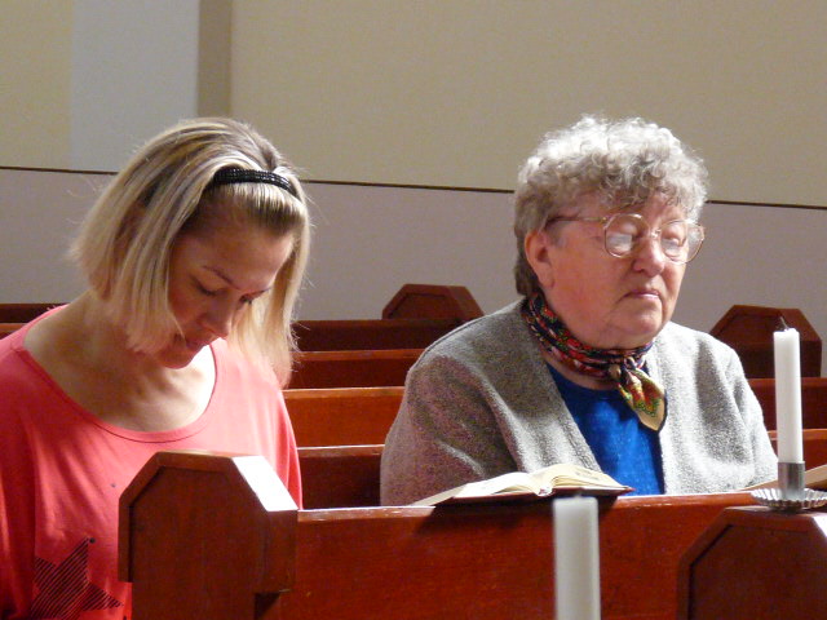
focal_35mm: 259
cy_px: 310
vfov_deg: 5.7
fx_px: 6188
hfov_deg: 7.6
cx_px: 414
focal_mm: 26
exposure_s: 1/200
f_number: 3.7
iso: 500
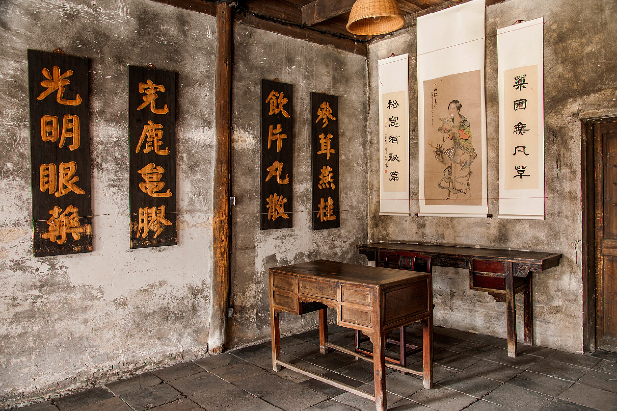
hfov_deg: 65.5
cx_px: 308
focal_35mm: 28
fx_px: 480
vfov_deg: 46.4
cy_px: 206
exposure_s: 1/3.33
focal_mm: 28
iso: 200
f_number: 5
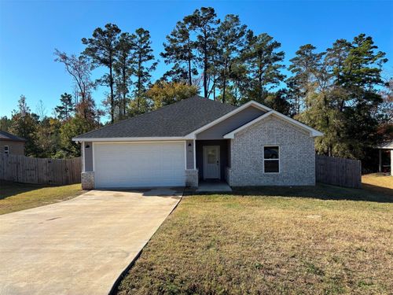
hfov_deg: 67.3
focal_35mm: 26
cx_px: 196
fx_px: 295
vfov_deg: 53.1
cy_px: 148
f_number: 1.6
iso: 50
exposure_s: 1/2342
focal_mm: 5.96
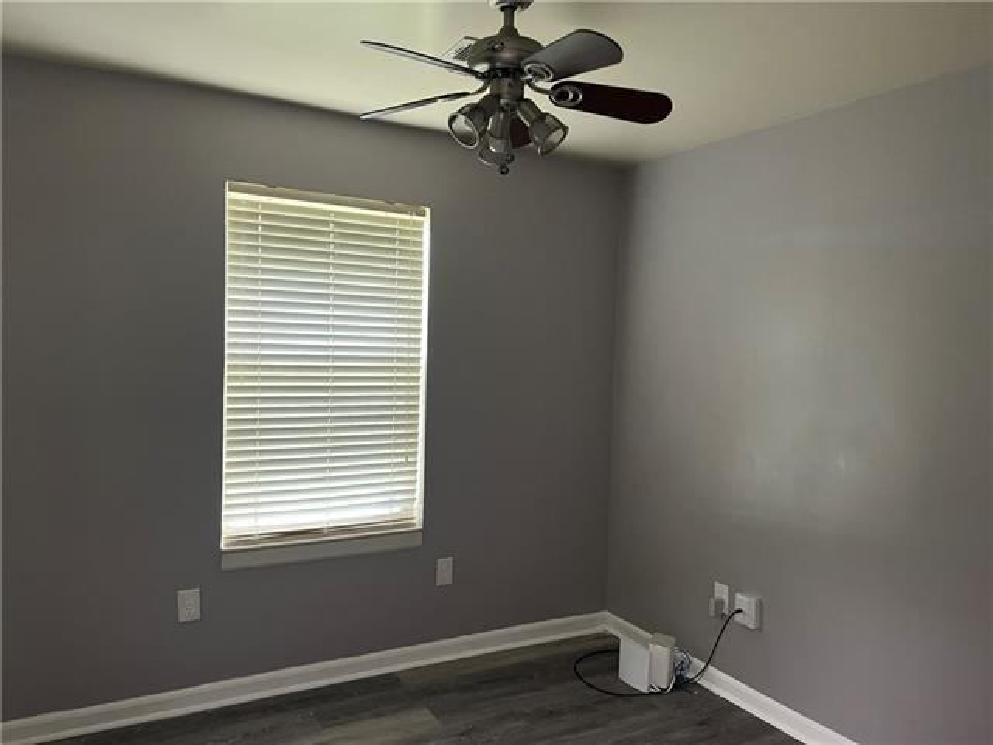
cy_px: 372
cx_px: 496
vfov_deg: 53.1
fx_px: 746
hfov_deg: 67.3
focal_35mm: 26
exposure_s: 1/60
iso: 500
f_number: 1.5
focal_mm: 5.7
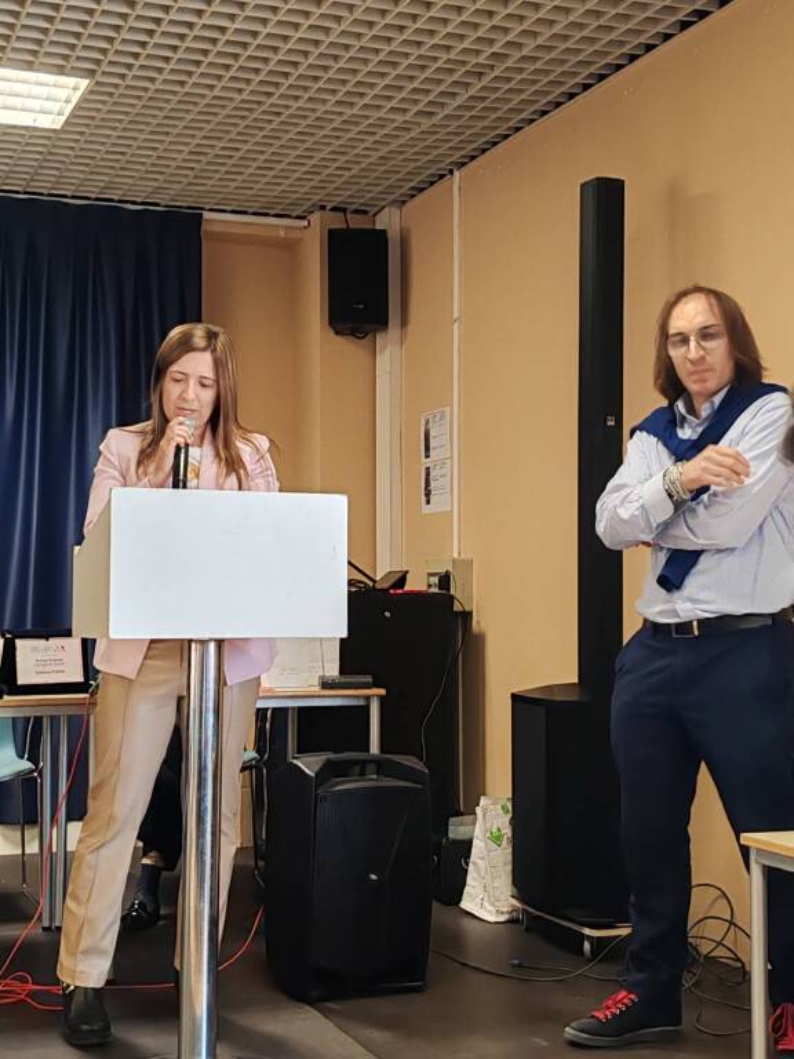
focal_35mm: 51
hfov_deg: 28.6
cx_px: 397
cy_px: 530
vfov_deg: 37.5
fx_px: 1560
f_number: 1.9
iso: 1250
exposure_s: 1/100
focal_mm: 6.12
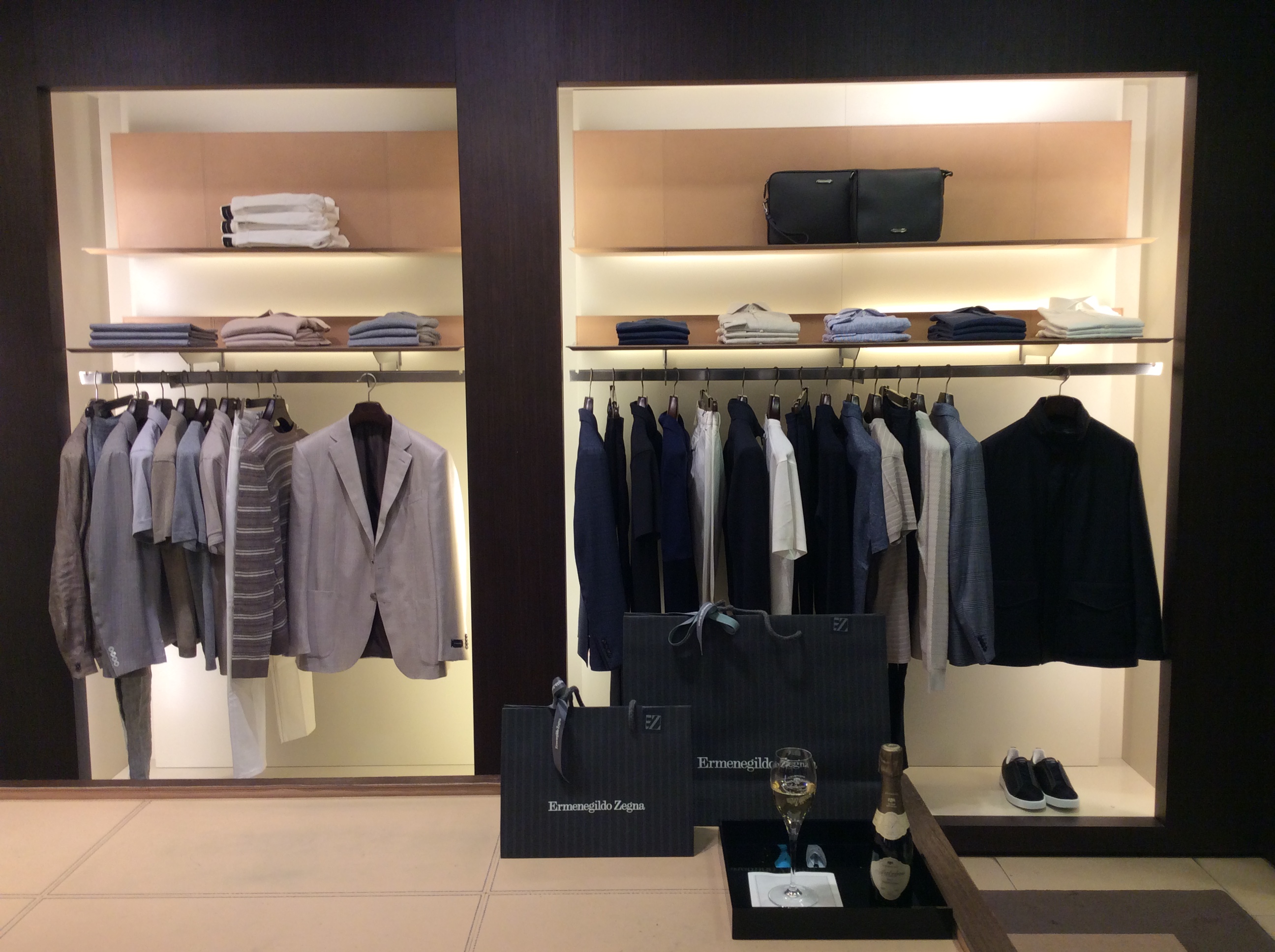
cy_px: 476
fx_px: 1177
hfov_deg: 56.9
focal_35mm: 32
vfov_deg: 44.1
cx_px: 638
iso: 40
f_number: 2.4
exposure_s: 1/33
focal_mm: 3.3
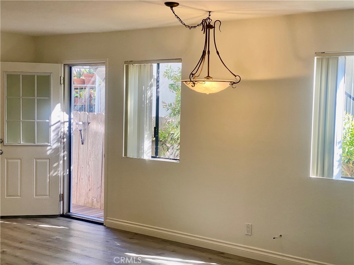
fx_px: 532
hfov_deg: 36.8
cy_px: 132
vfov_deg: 28.0
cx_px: 177
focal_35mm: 52
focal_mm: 6
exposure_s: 1/120
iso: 125
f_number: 2
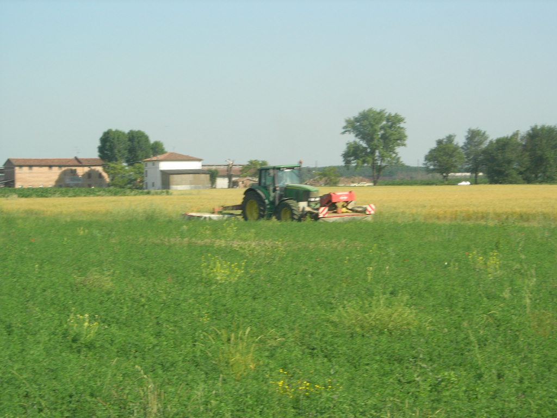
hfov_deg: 17.4
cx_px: 278
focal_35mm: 113
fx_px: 1818
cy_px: 209
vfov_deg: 13.1
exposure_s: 1/147
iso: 64
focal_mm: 23.4
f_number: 8.2
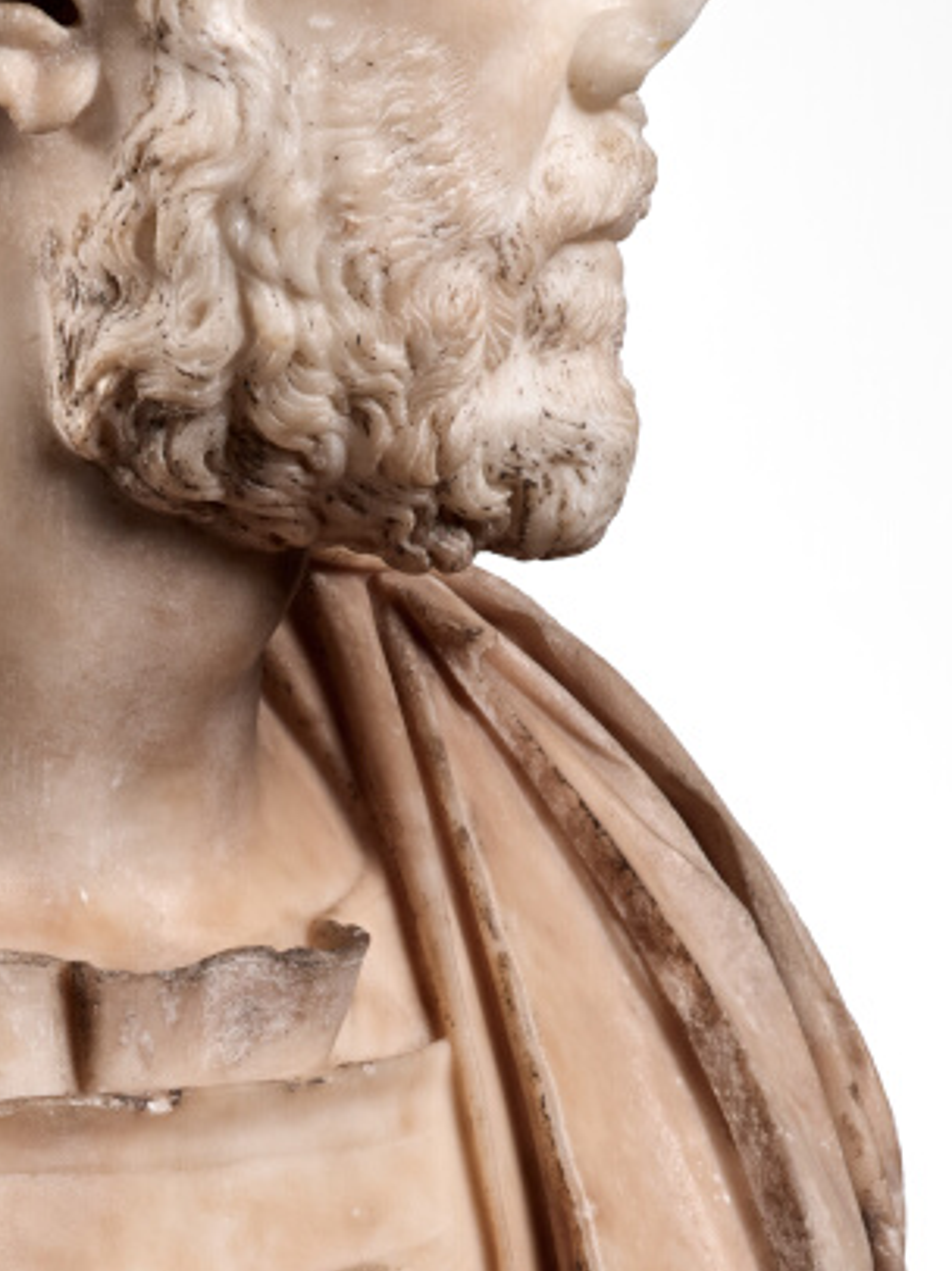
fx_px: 7598
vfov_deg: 9.5
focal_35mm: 207
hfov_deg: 7.1
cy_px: 1104
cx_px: -163
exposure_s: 1/125
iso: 200
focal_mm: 80
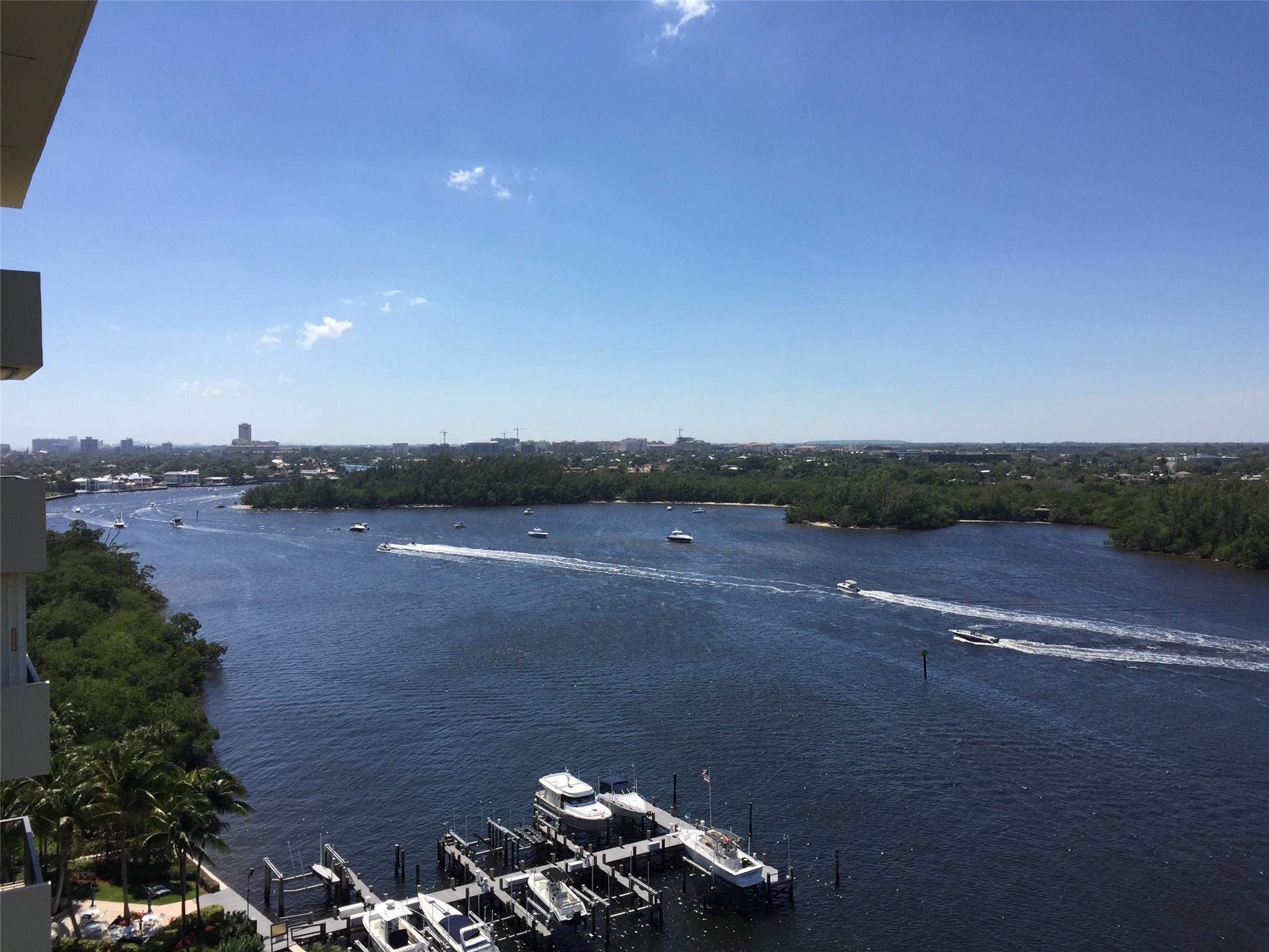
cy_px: 476
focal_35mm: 29
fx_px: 1063
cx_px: 634
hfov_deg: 61.7
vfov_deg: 48.2
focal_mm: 4.15
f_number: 2.2
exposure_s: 1/3049
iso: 32
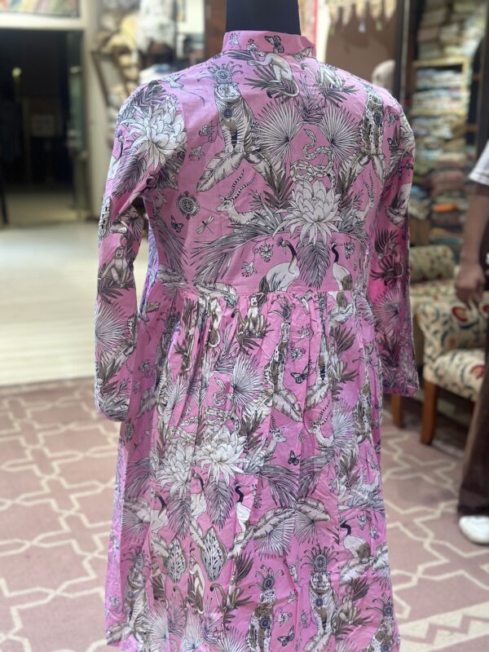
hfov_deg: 30.3
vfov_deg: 39.7
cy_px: 326
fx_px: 904
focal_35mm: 48
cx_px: 244
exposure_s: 1/100
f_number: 1.78
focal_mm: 6.86
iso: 200
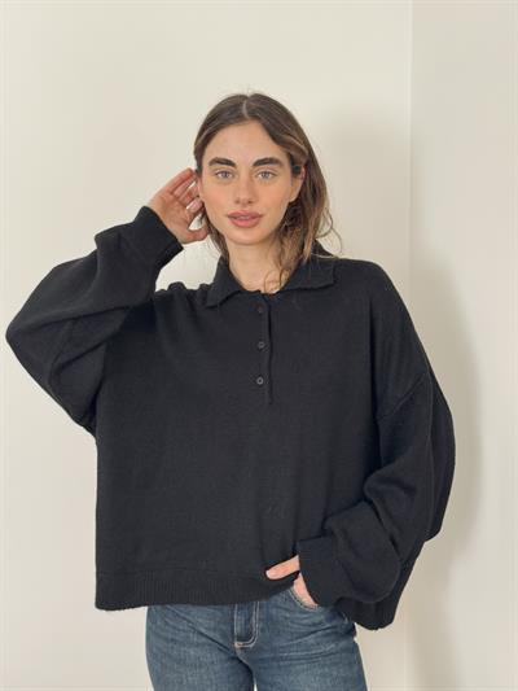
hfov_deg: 30.3
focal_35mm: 48
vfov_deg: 39.6
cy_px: 346
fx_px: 957
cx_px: 259
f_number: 1.78
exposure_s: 1/60
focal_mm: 6.76
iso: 125
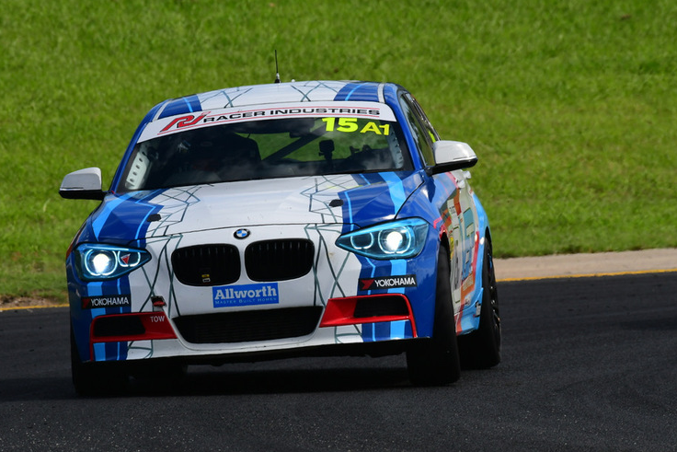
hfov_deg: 2.6
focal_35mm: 783
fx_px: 14727
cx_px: 328
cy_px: 229
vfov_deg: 1.8
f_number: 13
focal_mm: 480
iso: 500
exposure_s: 1/640
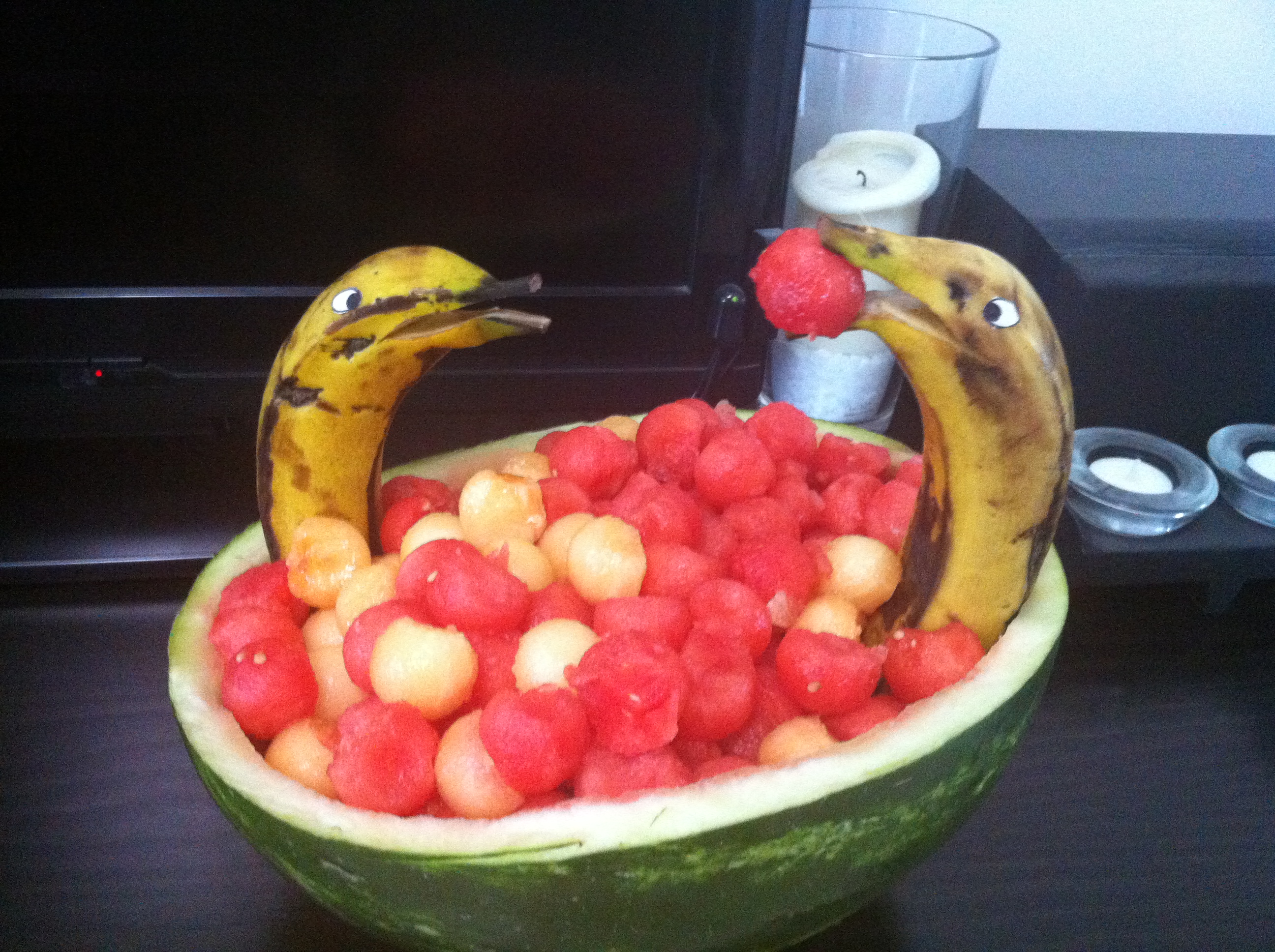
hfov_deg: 52.7
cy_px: 476
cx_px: 638
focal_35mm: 35
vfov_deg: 40.6
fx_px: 1287
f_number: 2.8
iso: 640
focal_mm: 3.85
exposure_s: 1/17
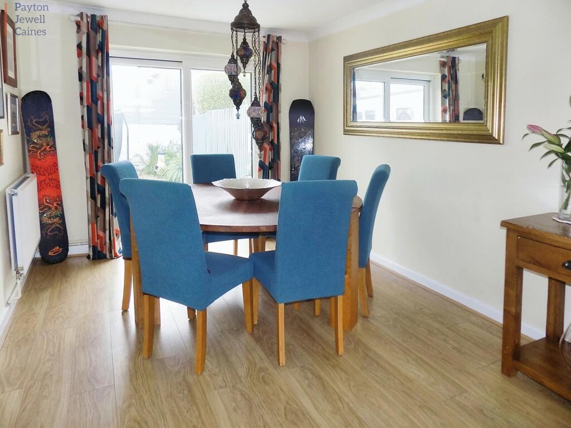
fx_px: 379
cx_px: 286
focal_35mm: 23
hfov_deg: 73.9
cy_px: 214
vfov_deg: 58.9
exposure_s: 1/40
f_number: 3.1
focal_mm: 4
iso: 80
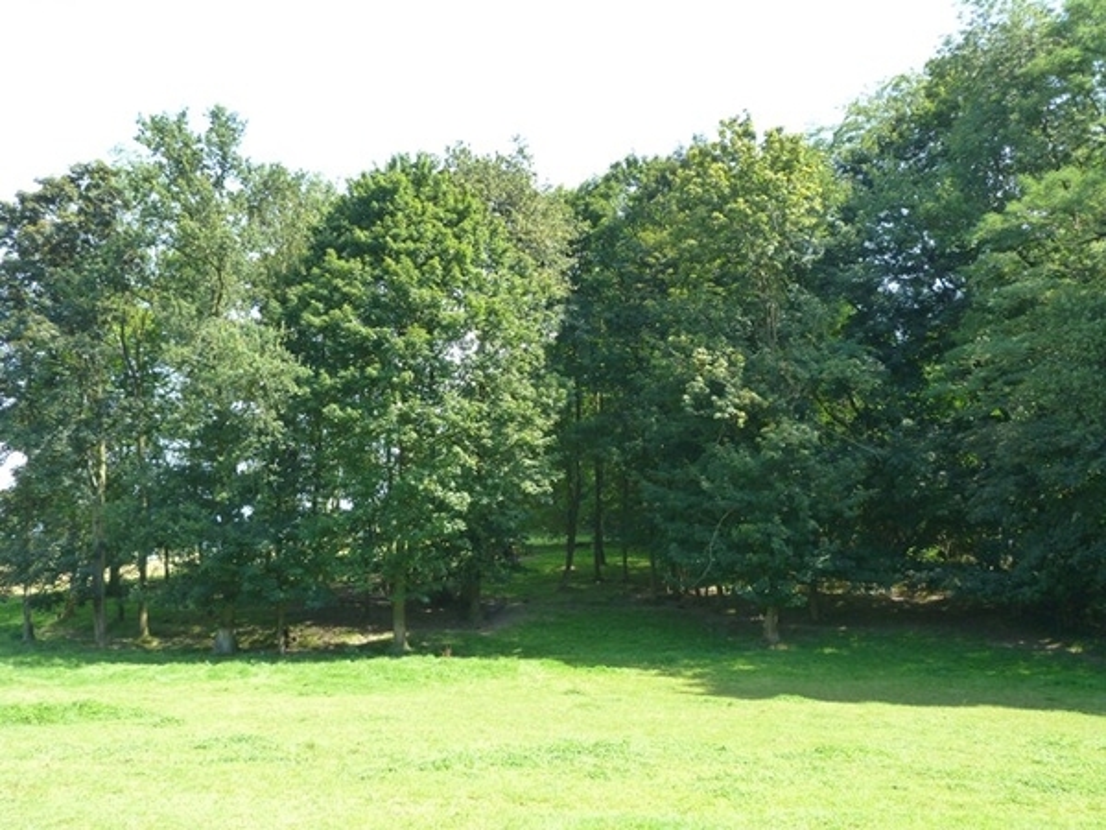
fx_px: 1118
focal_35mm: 35
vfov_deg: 40.7
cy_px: 415
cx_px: 553
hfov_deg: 52.6
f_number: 3.1
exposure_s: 1/125
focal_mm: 6.3
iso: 125
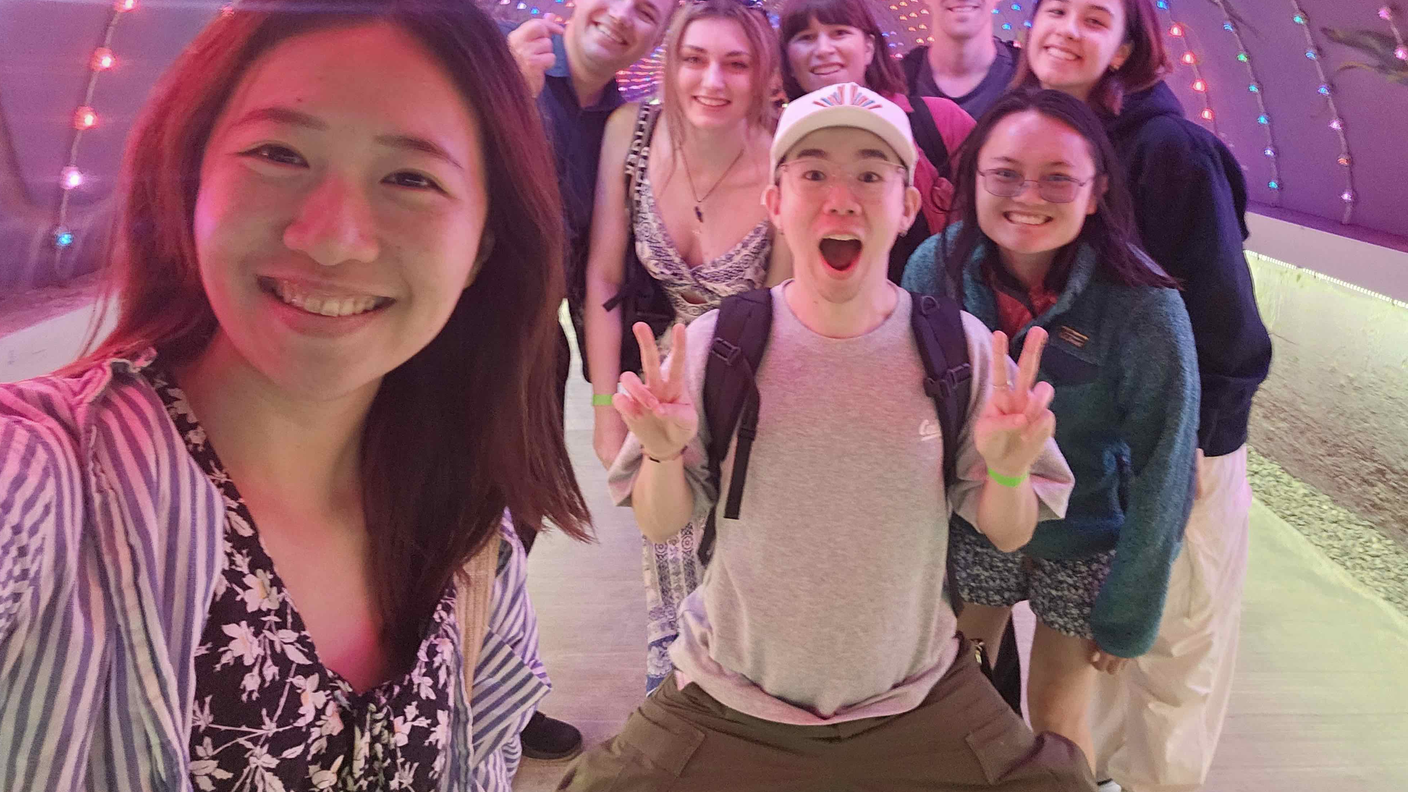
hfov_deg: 67.9
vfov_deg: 41.0
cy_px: 267
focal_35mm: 28
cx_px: 702
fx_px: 1045
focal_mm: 3.3
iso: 800
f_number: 2.2
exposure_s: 1/24
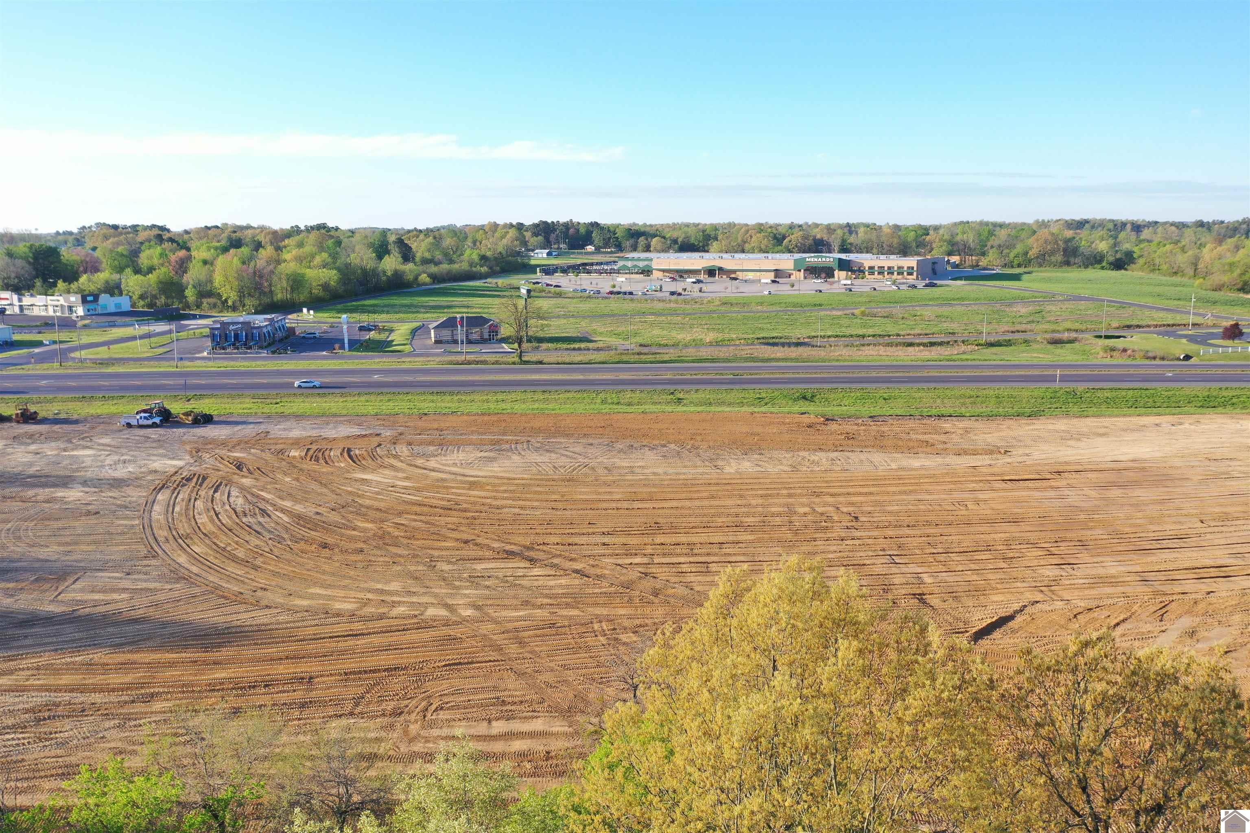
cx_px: 625
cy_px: 416
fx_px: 972
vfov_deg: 46.4
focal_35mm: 28
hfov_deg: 65.5
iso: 100
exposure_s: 1/240
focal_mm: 10.26
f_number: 5
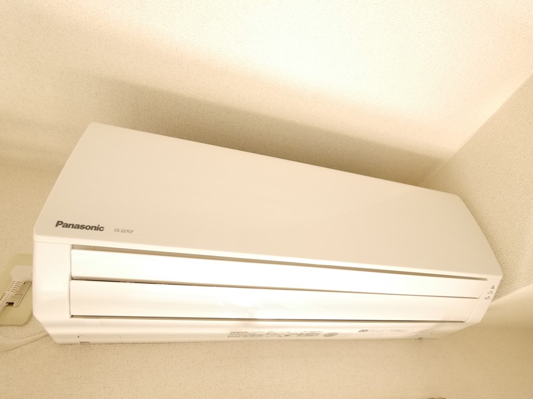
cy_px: 200
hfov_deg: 94.5
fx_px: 246
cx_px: 266
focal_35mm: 16
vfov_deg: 78.1
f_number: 5.6
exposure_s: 1/60
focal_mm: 8
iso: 3200
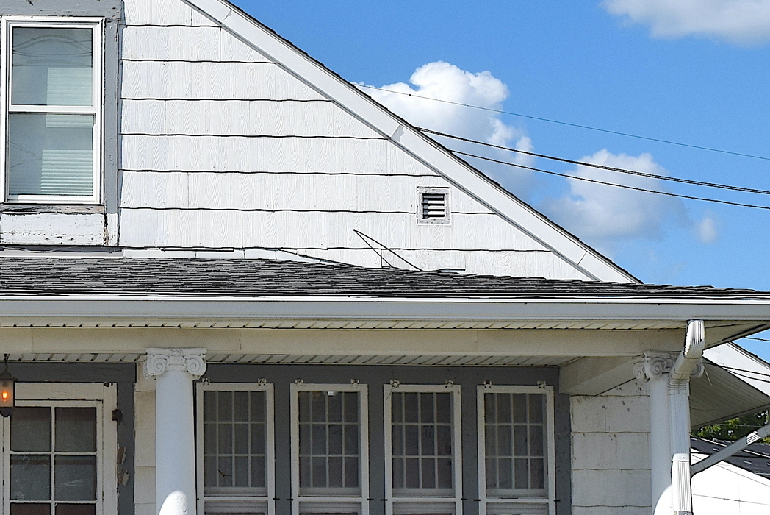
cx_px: 40
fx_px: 2728
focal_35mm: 127
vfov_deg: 10.8
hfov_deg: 15.8
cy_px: 325
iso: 200
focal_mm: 29
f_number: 11
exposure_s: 1/500
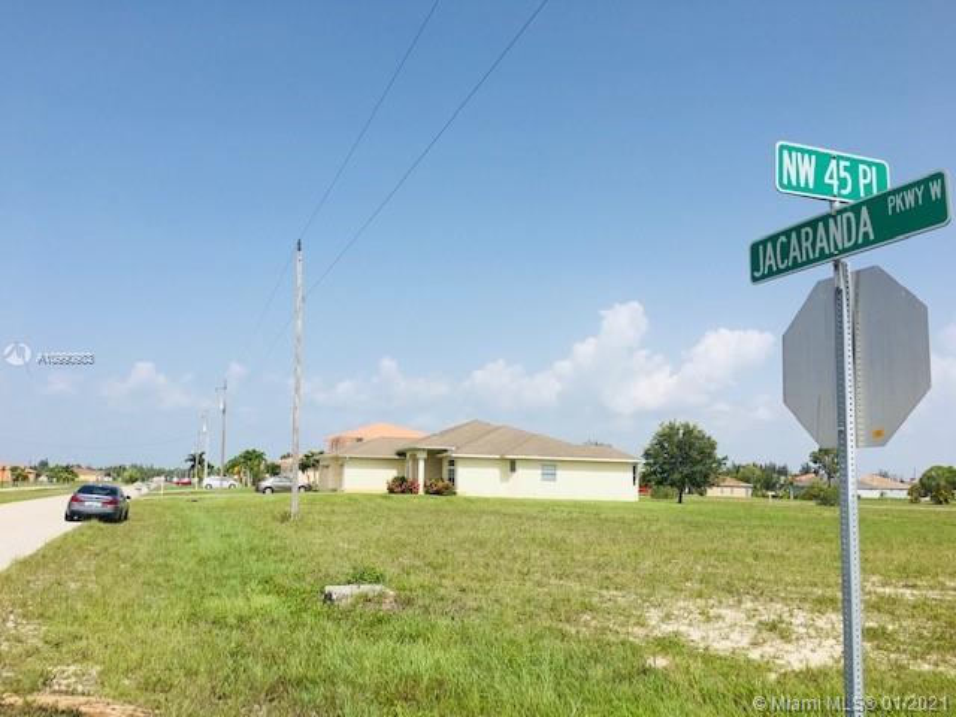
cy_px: 358
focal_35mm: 29
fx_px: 801
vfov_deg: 48.2
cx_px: 478
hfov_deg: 61.7
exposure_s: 1/2262
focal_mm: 4.15
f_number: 2.2
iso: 25
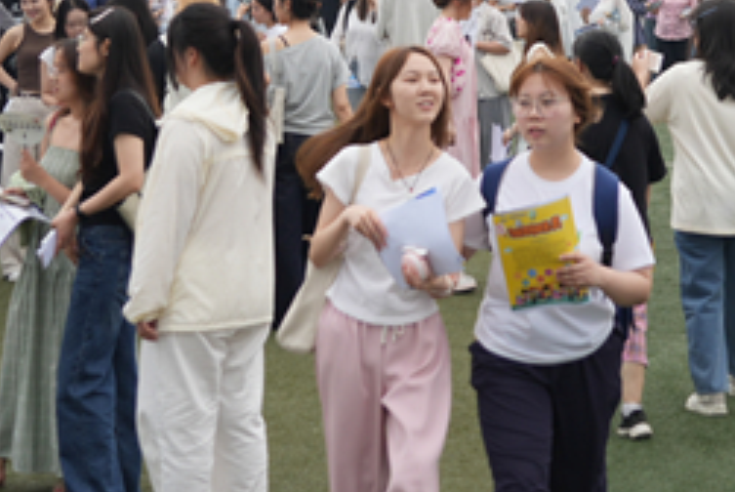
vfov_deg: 9.6
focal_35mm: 140
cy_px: -165
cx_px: 556
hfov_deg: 14.6
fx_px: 2862
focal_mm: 44
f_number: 4
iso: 100
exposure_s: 1/250
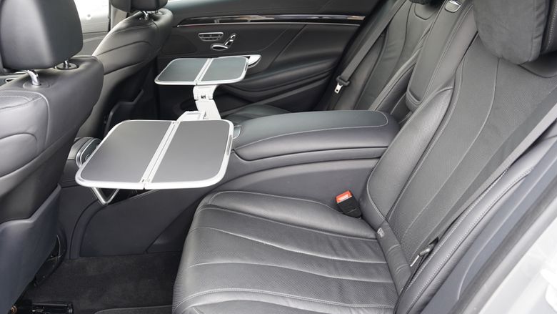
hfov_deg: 59.4
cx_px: 263
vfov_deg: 35.6
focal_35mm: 33
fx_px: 487
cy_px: 141
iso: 800
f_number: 4
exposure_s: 1/60
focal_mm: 24
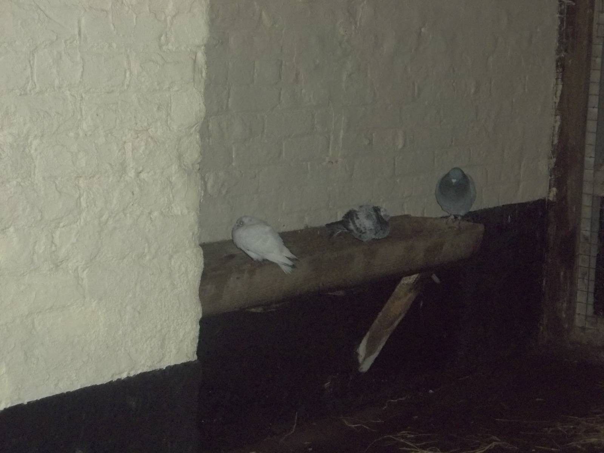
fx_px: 1501
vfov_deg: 17.2
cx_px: 302
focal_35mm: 86
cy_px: 226
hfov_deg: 22.8
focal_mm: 15.4
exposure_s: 1/50
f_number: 4.5
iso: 400
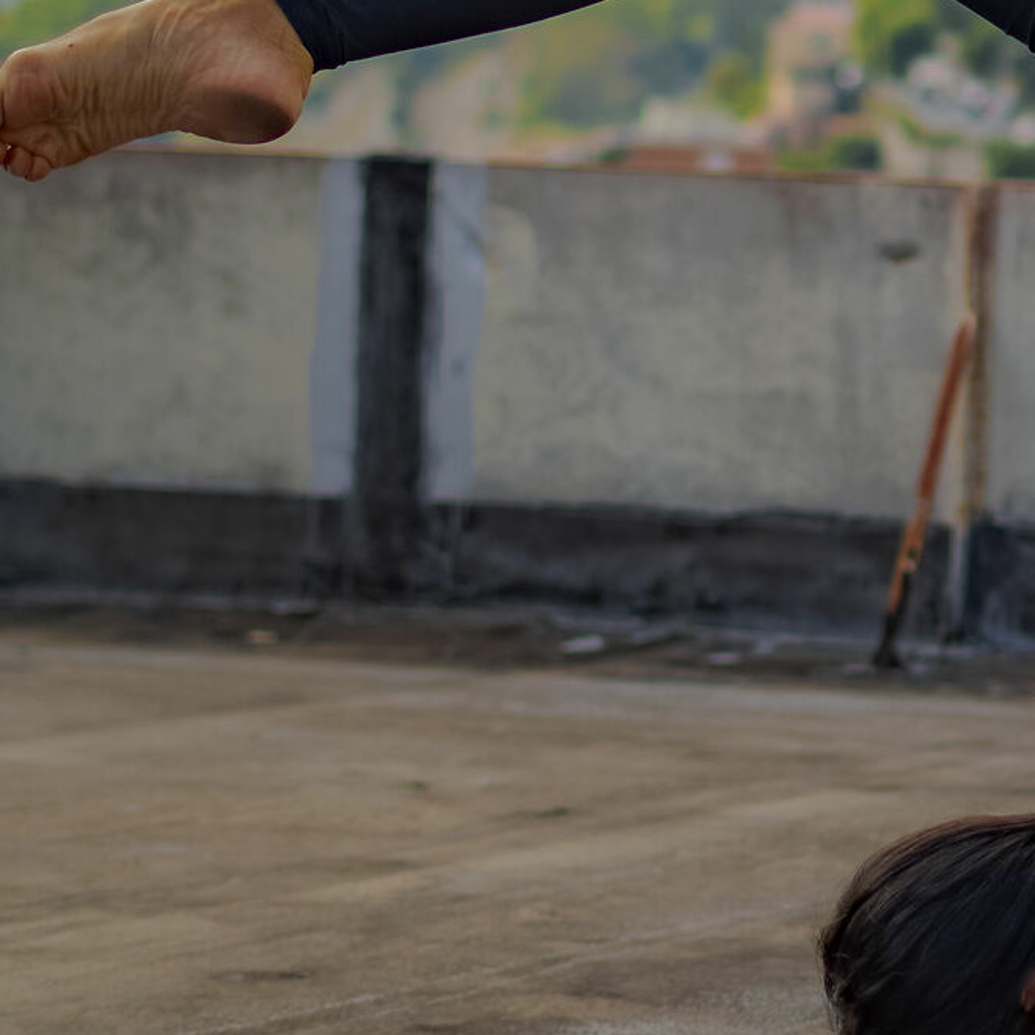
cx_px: 1041
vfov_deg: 10.6
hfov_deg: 10.7
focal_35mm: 163
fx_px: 5499
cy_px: -105
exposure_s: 1/2000
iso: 100
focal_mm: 35
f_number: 1.8
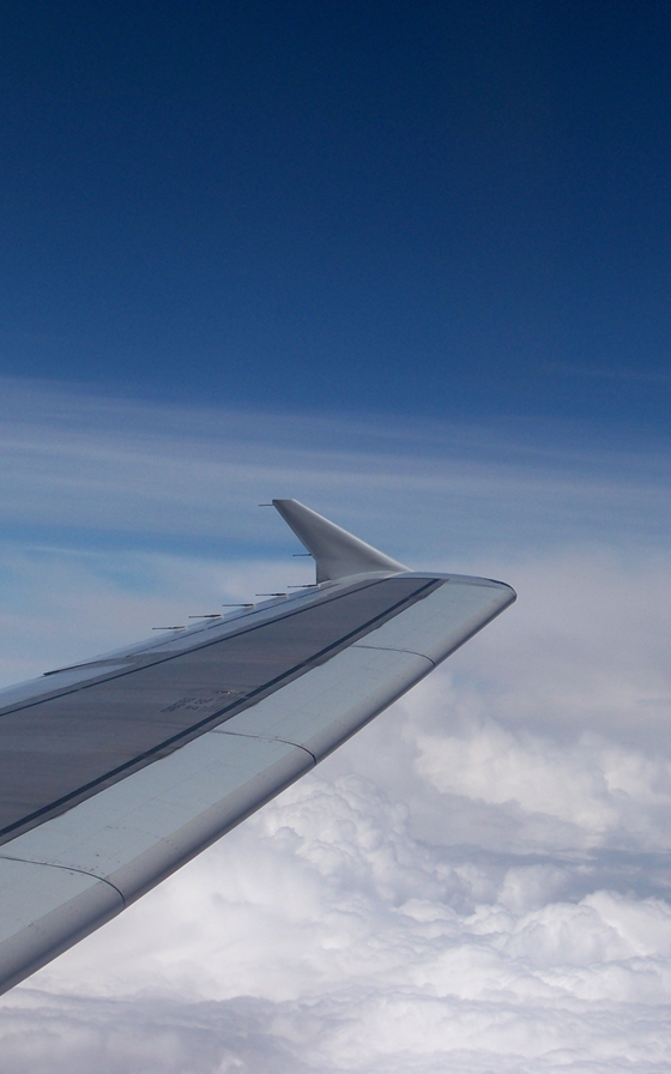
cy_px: 536
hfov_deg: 12.4
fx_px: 3072
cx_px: 483
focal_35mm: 105
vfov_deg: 19.8
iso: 64
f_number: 4.5
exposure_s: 1/1250
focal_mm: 14.6
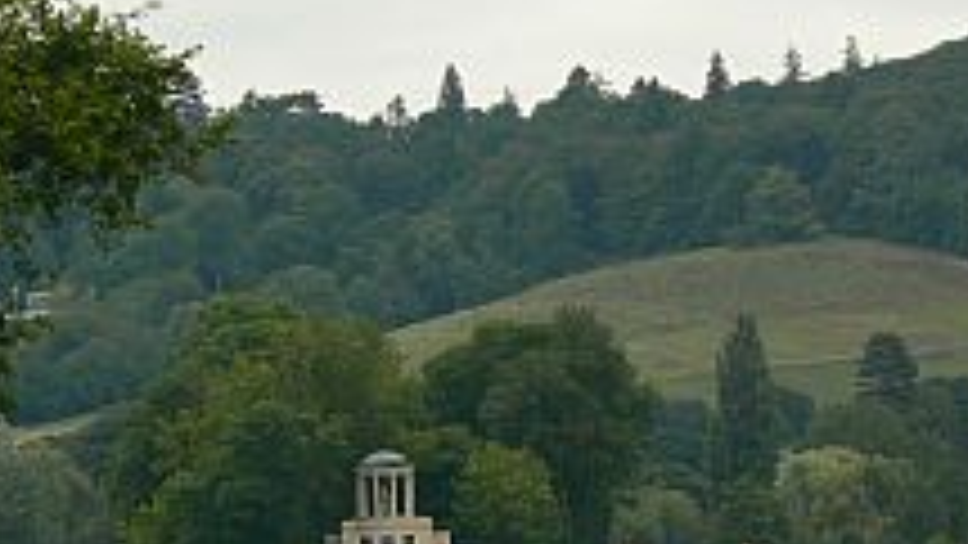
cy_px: 533
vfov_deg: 2.4
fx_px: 13092
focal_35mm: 510
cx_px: 518
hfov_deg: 4.2
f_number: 5.6
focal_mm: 47.8
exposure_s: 1/250
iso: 80
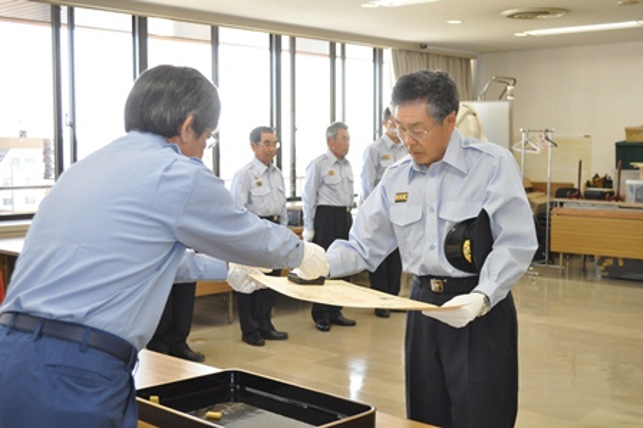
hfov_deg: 41.1
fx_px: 857
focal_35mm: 48
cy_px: 214
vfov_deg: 28.0
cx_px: 322
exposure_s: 1/200
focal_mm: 32
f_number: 4.8
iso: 1250
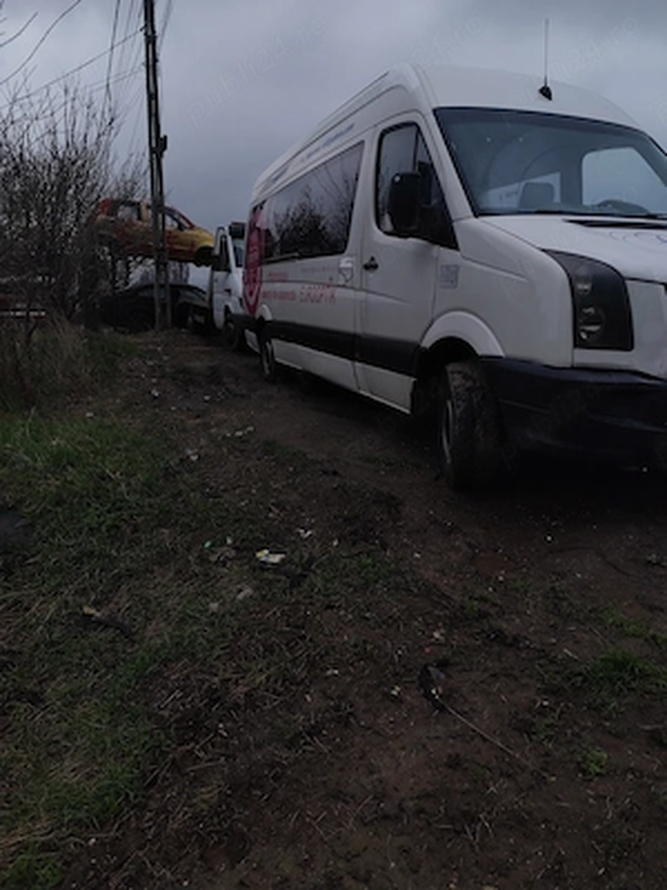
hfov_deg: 58.9
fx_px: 591
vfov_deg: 73.9
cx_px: 334
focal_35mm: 23
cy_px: 445
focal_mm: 6.19
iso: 50
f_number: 1.65
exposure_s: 1/1648
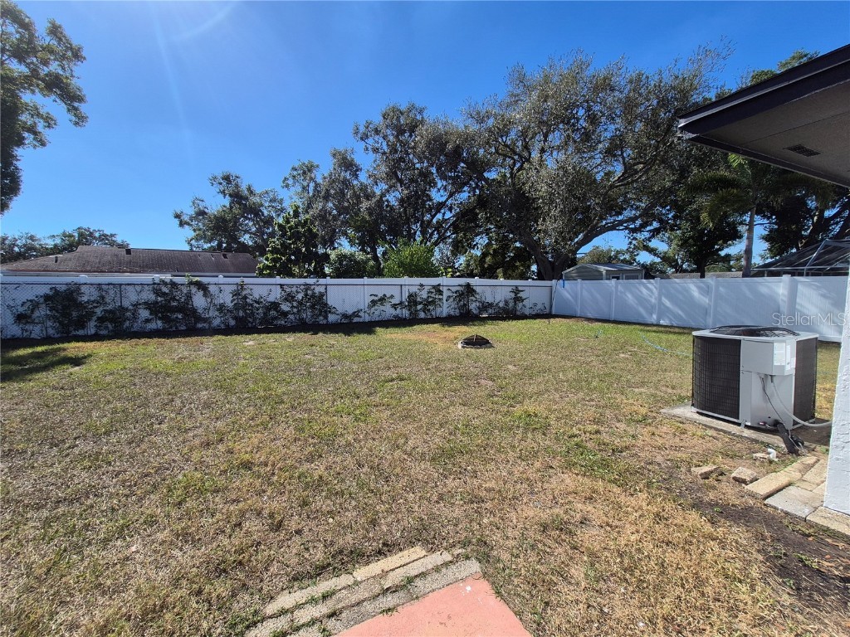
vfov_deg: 89.9
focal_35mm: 13
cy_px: 318
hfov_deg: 106.2
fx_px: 319
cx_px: 425
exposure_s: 1/2080
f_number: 2.2
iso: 50
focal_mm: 1.74
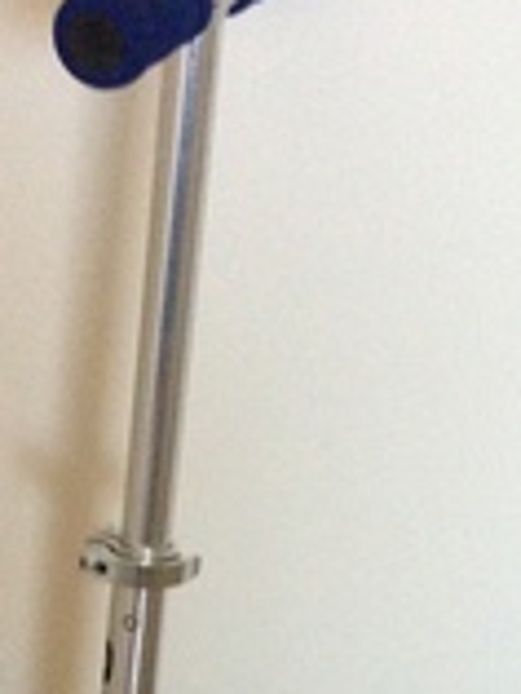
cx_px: 433
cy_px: 745
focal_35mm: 95
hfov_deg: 15.5
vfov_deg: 19.8
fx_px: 1904
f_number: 2.4
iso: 400
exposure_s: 1/20
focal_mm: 4.13
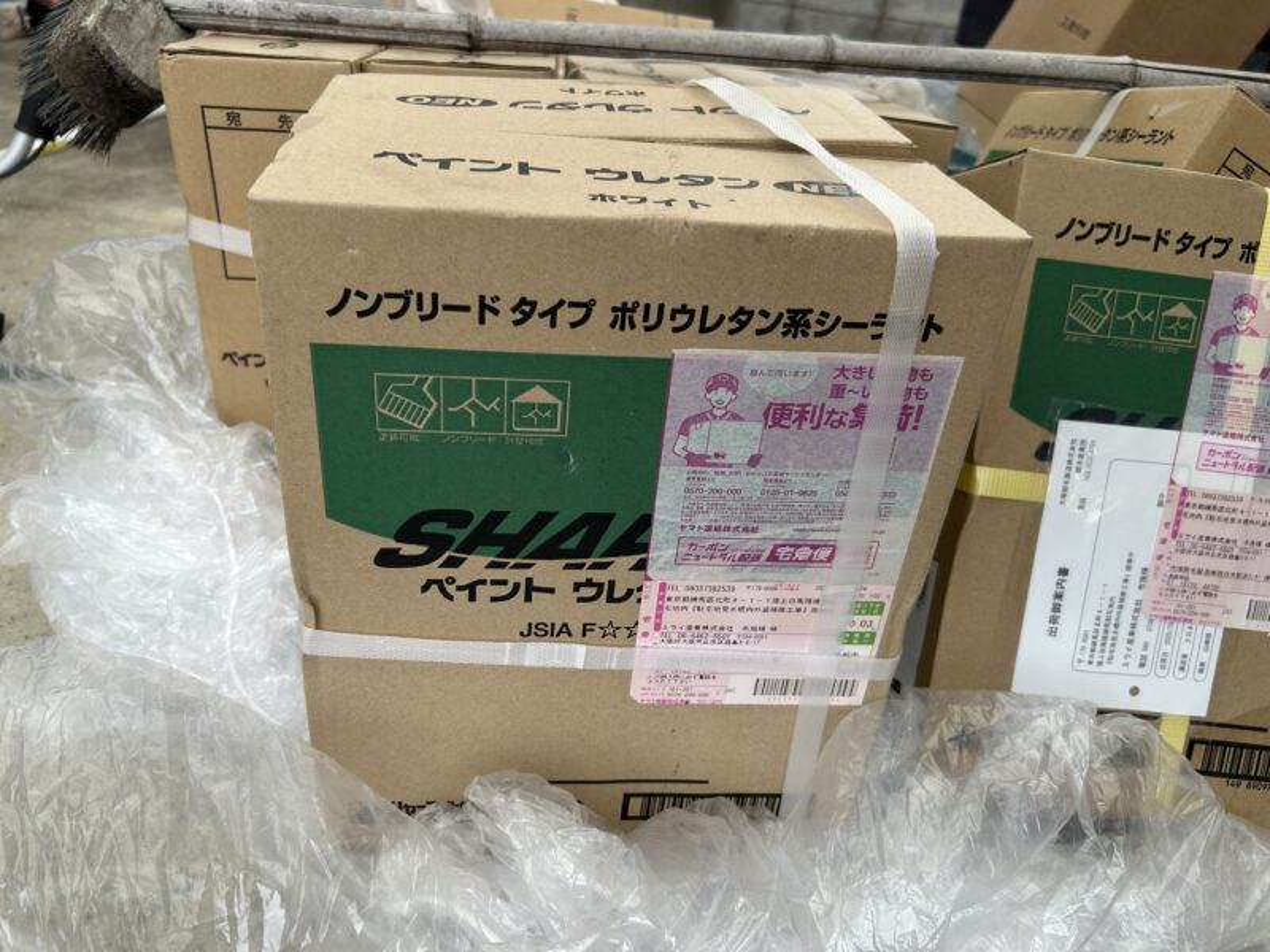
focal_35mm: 26
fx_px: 954
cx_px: 635
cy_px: 476
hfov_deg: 67.3
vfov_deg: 53.1
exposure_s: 1/581
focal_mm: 5.7
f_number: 1.5
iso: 50
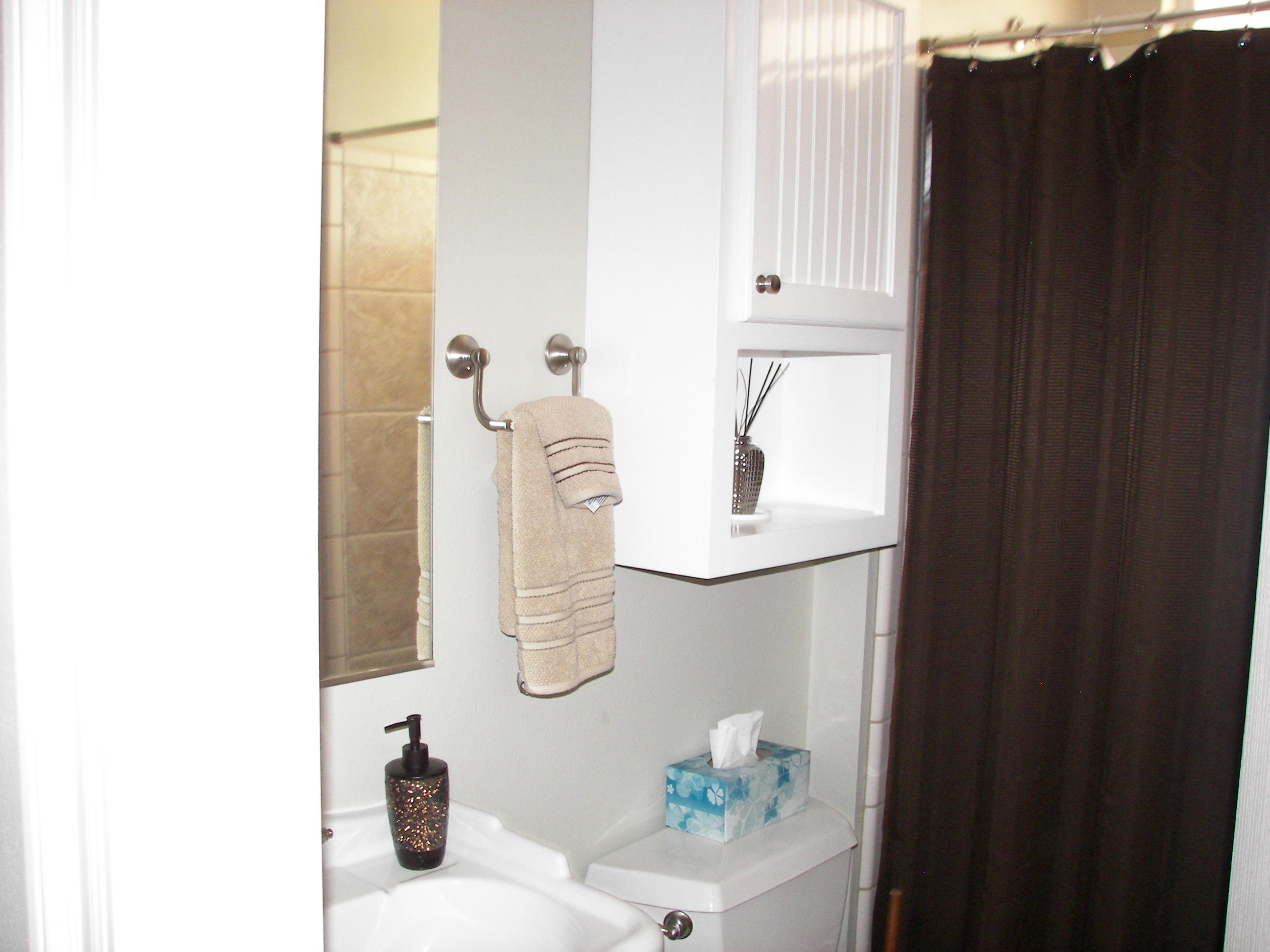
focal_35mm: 36
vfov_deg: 39.7
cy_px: 476
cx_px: 635
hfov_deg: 51.4
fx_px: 1321
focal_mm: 6
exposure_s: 1/30
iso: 160
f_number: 2.8
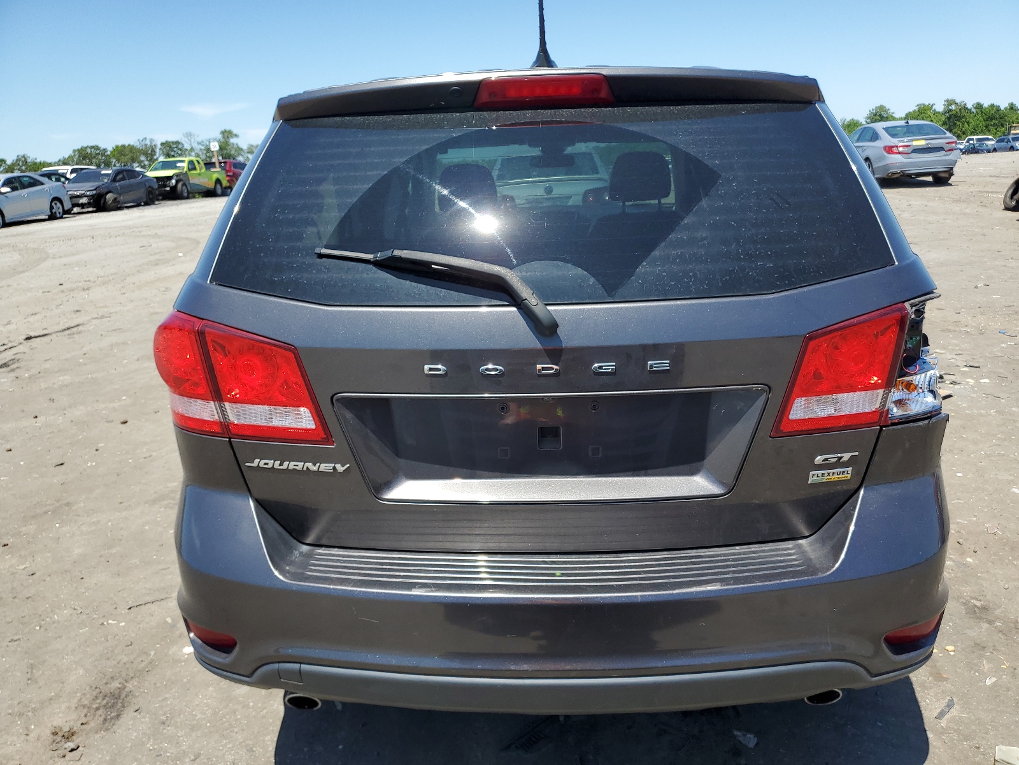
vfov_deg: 53.1
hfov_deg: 67.3
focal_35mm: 26
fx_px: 765
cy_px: 382
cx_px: 510
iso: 50
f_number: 1.5
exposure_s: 1/2000
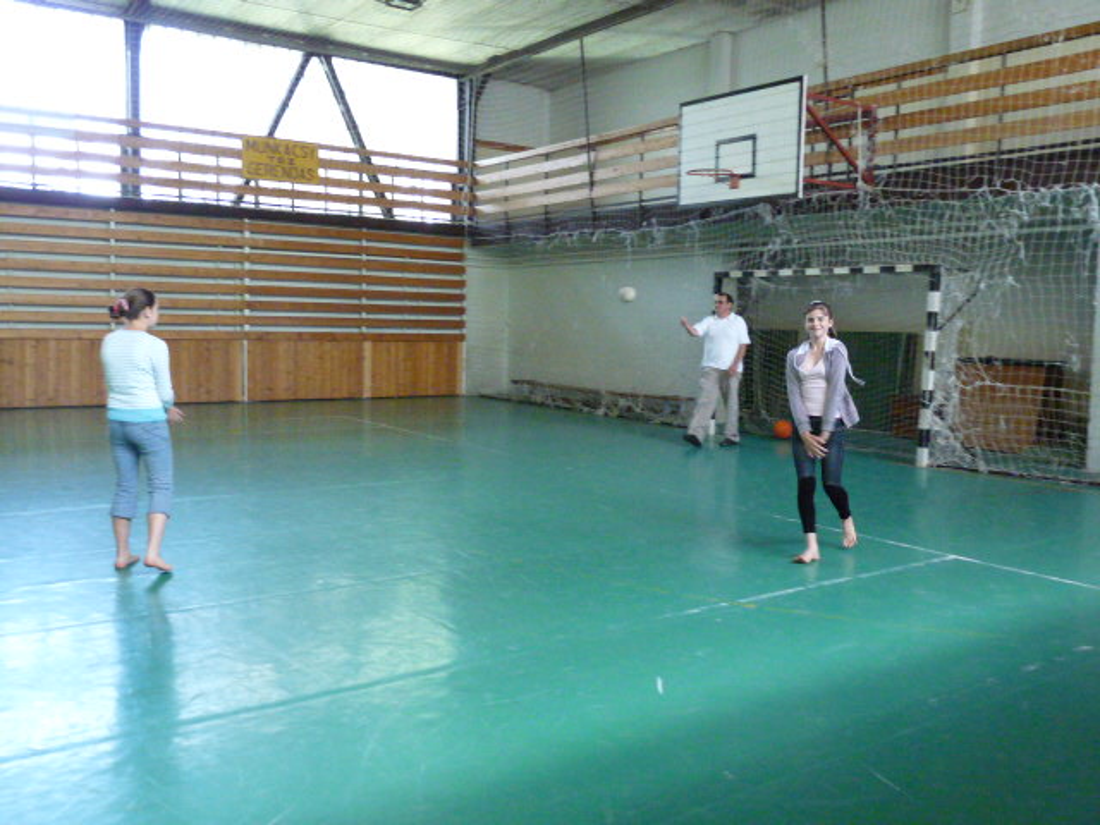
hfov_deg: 60.0
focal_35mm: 30
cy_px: 412
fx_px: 953
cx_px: 550
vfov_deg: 46.8
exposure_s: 1/40
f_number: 2.8
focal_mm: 4.8
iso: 800
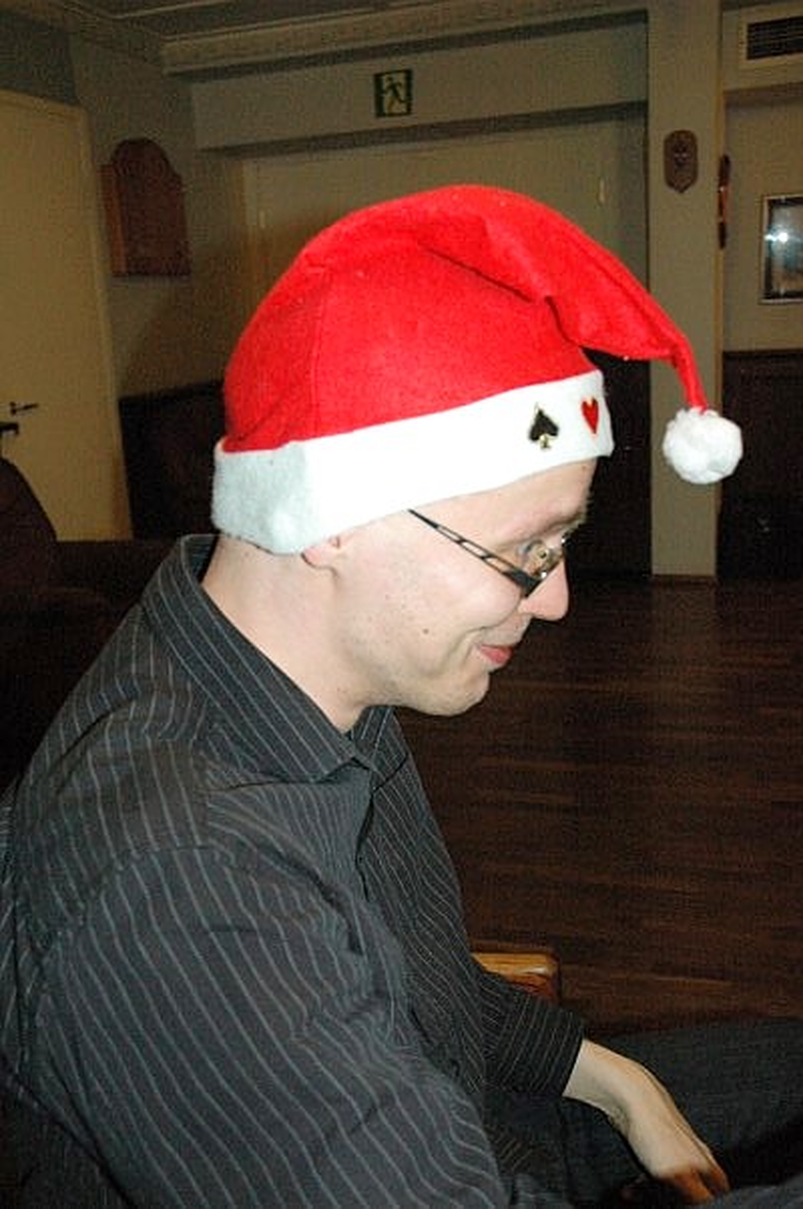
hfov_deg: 36.8
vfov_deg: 53.2
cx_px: 402
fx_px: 1207
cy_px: 604
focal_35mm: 36
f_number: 5
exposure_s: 1/60
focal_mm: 24
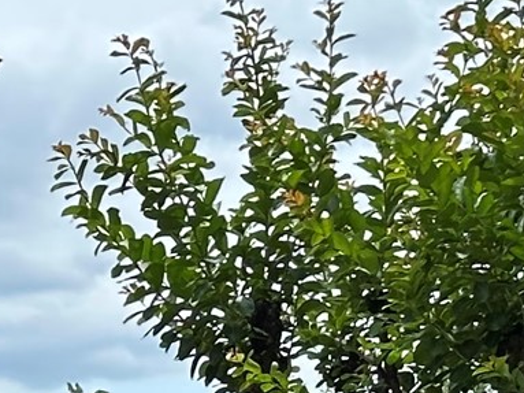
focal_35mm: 257
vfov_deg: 5.7
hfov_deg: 7.3
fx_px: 3889
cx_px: -673
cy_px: 759
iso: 64
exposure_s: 1/1639
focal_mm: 6.86
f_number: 1.78
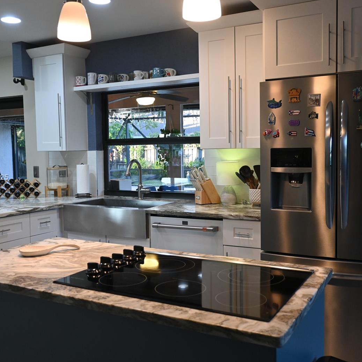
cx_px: 176
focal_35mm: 38
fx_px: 453
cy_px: 178
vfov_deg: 43.5
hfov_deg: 43.5
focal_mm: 19.5
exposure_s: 1/125
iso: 800
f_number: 3.8
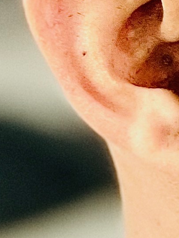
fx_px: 3276
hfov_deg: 3.1
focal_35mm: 475
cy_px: -81
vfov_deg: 4.2
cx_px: 398
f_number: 2.2
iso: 160
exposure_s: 1/60
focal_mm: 7.5
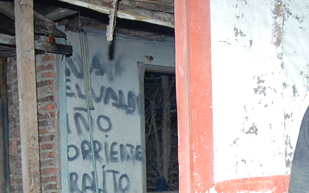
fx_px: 699
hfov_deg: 24.2
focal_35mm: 83
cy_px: 221
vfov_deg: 15.3
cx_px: 280
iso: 400
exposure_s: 1/320
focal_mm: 18
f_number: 5.6
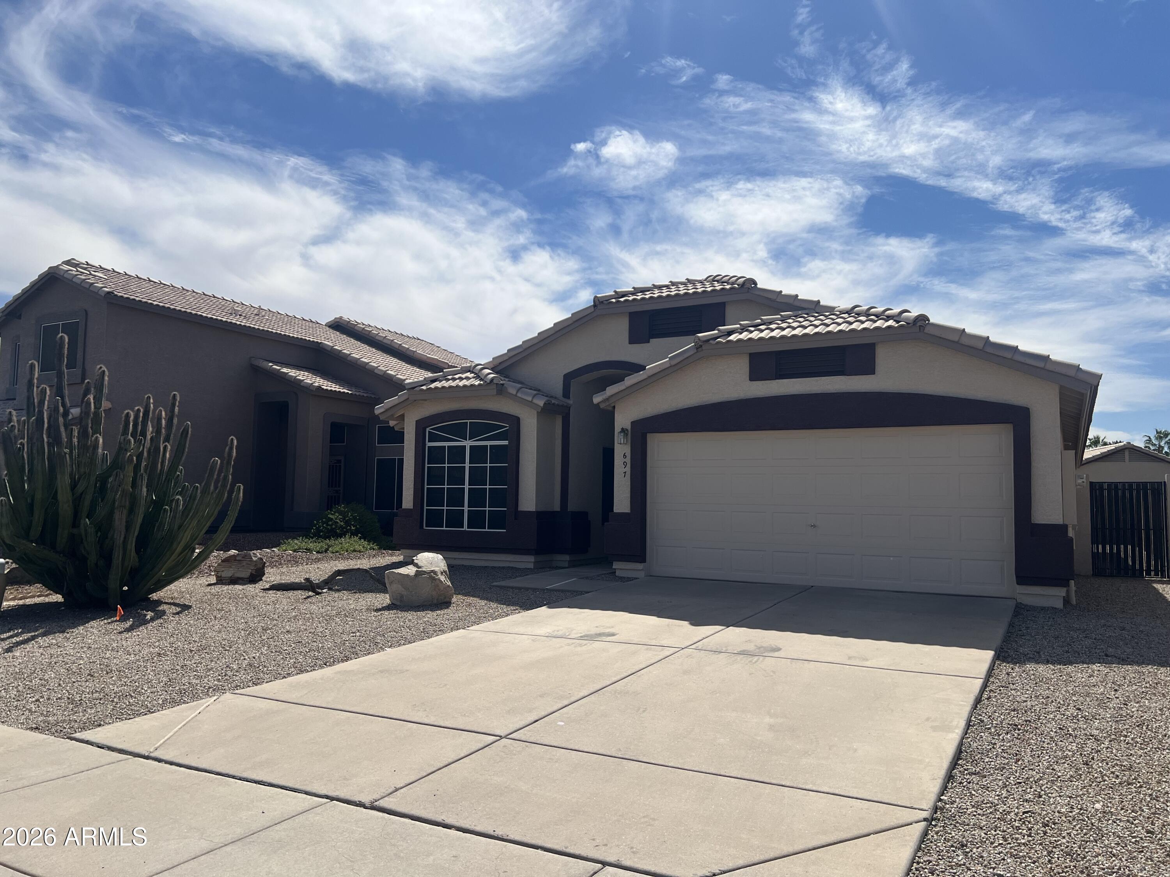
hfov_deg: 67.3
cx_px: 585
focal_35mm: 26
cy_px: 438
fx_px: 879
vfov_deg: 53.1
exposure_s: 1/10309
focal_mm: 5.7
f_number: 1.5
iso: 50
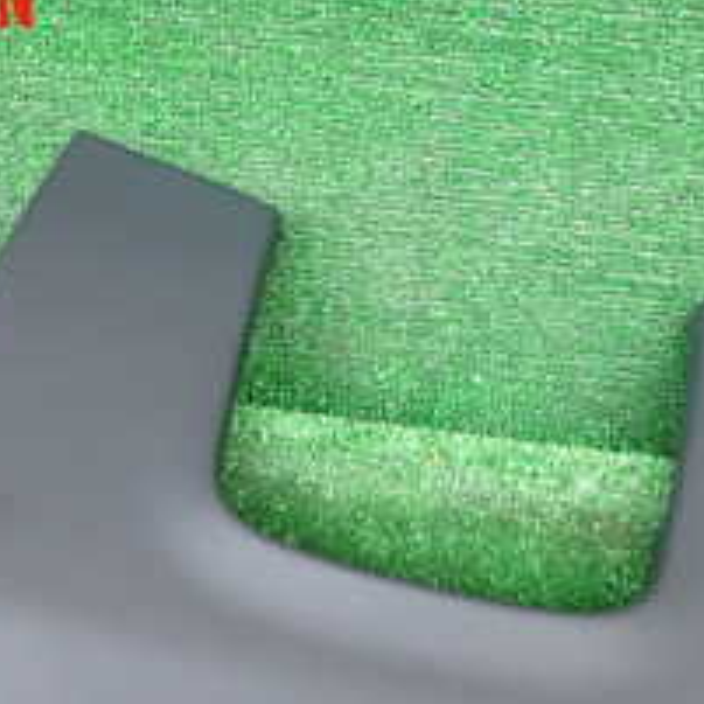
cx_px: 448
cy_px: 750
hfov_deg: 26.0
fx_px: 1519
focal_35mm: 66
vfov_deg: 24.6
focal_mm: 4.5
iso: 100
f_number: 2
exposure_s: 1/60
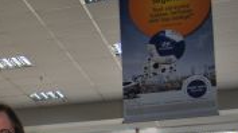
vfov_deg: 10.3
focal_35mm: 110
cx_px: -172
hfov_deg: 16.7
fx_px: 693
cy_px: 247
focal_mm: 19
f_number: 3.5
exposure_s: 1/125
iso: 100
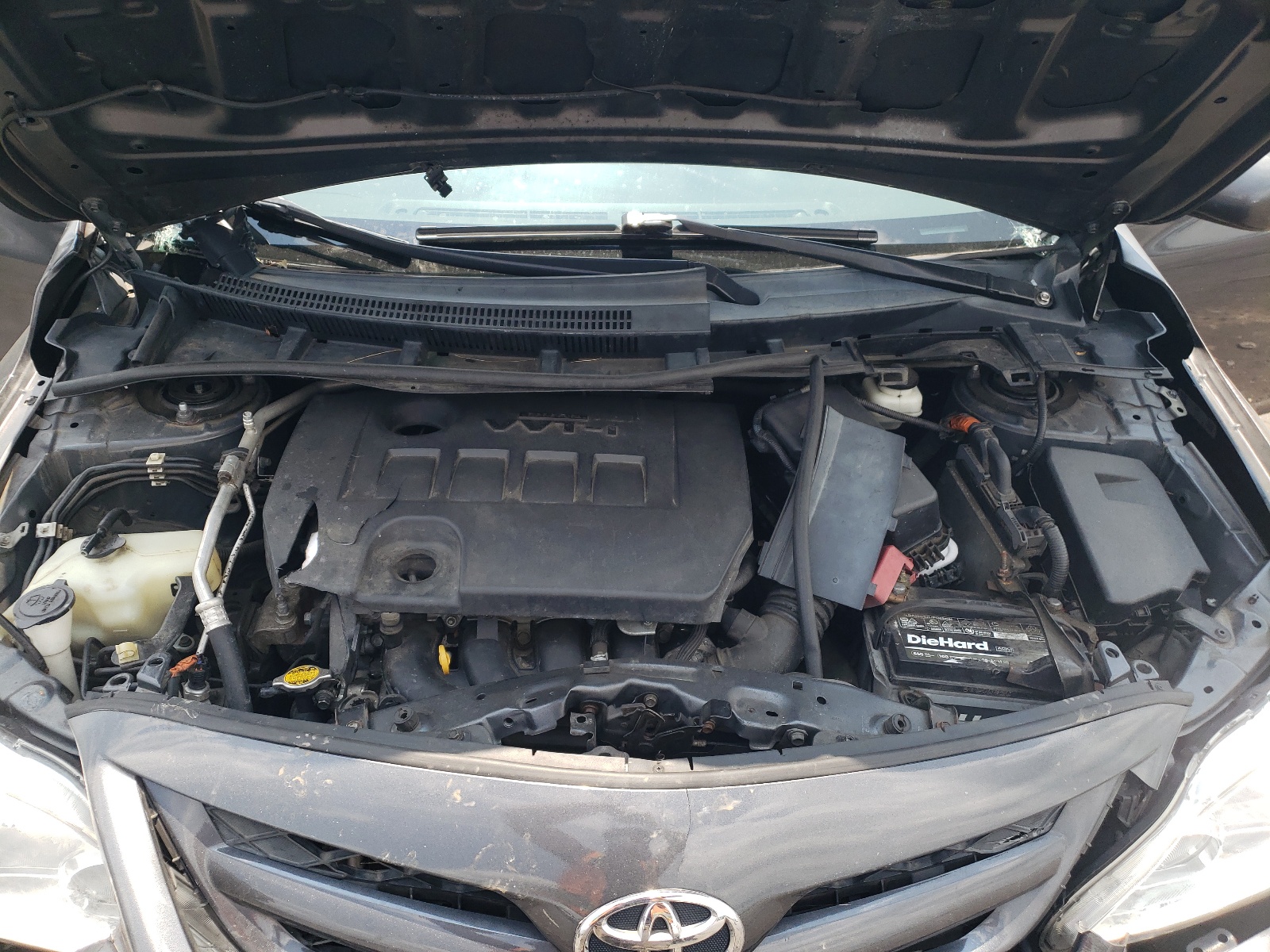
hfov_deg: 67.3
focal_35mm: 26
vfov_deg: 53.1
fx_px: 954
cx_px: 635
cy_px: 476
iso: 50
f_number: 1.5
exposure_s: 1/833
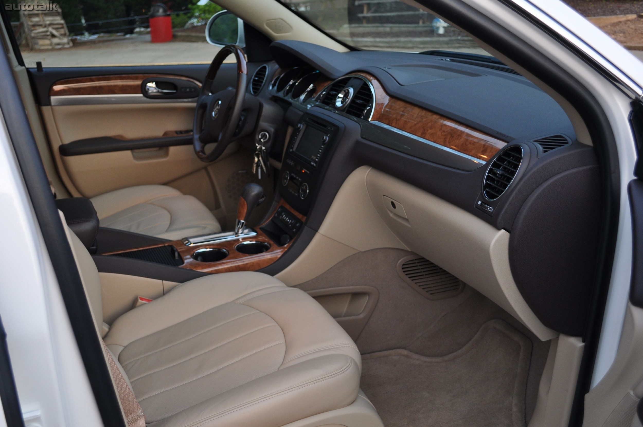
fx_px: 642
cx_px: 322
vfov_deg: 36.8
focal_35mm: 36
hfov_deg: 53.2
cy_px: 214
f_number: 4
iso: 450
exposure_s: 1/60
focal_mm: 24
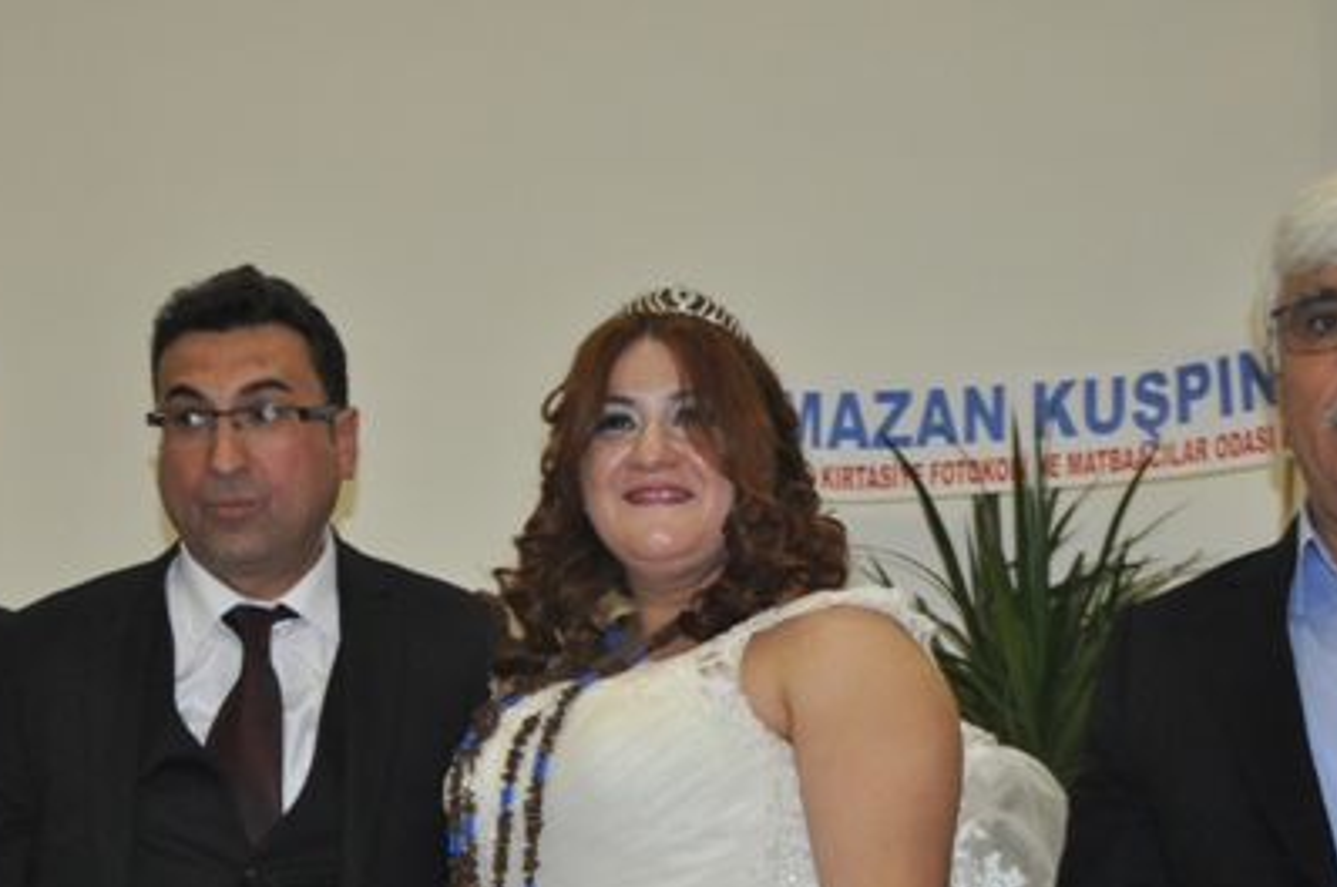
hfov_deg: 27.1
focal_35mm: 75
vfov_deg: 18.0
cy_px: 711
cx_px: 595
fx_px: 2774
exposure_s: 1/60
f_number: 4
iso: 800
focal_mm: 31
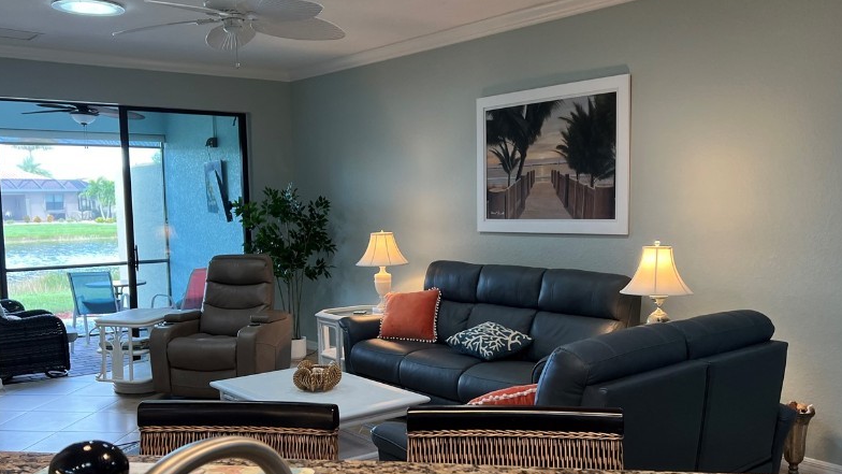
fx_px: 826
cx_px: 402
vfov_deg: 31.9
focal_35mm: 37
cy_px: 284
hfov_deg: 54.0
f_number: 1.5
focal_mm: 5.7
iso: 125
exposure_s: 1/120
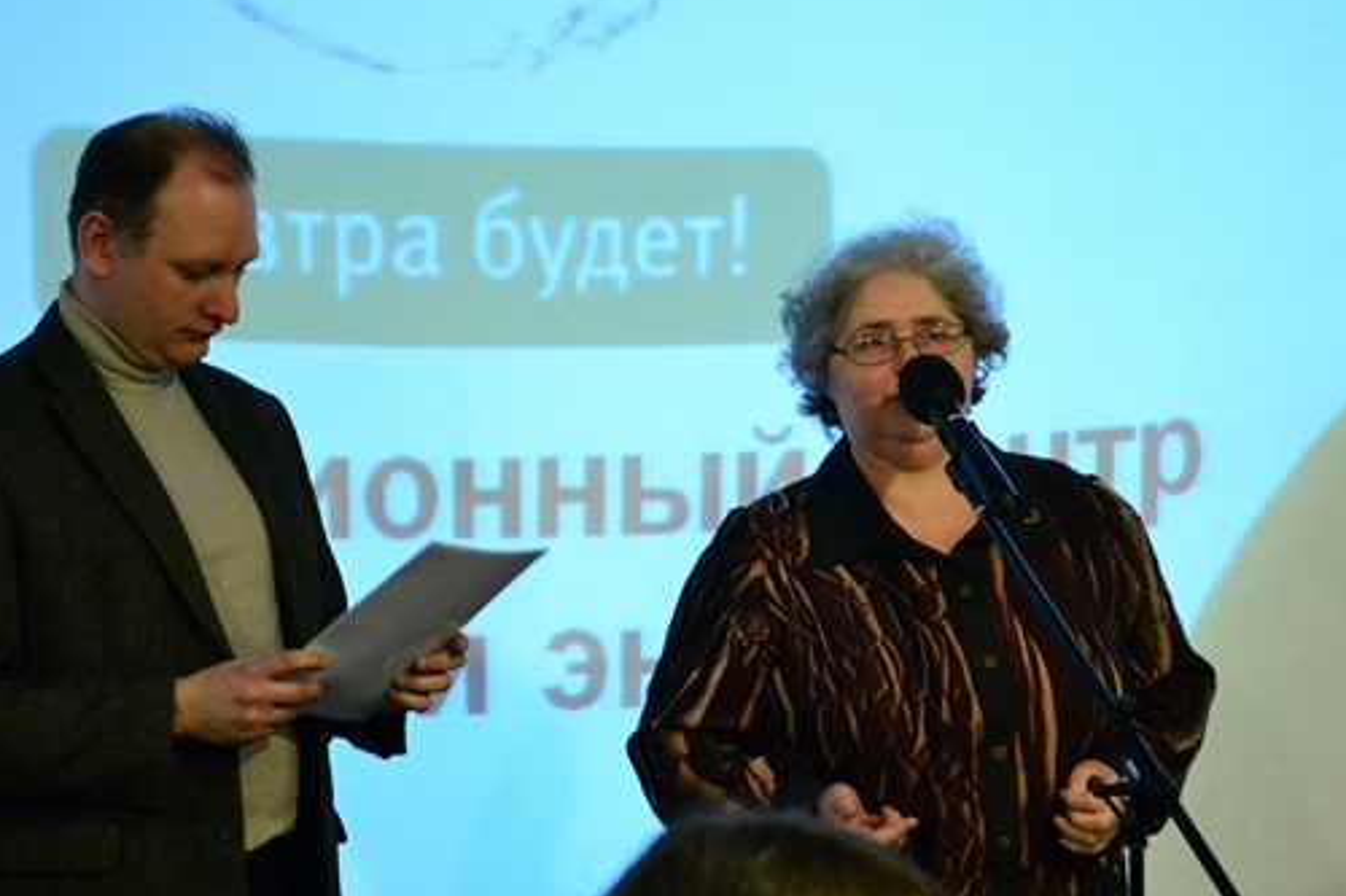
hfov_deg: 19.3
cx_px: 770
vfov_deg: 12.9
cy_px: 531
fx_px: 3948
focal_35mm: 106
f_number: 5.6
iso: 3200
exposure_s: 1/20
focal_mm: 55
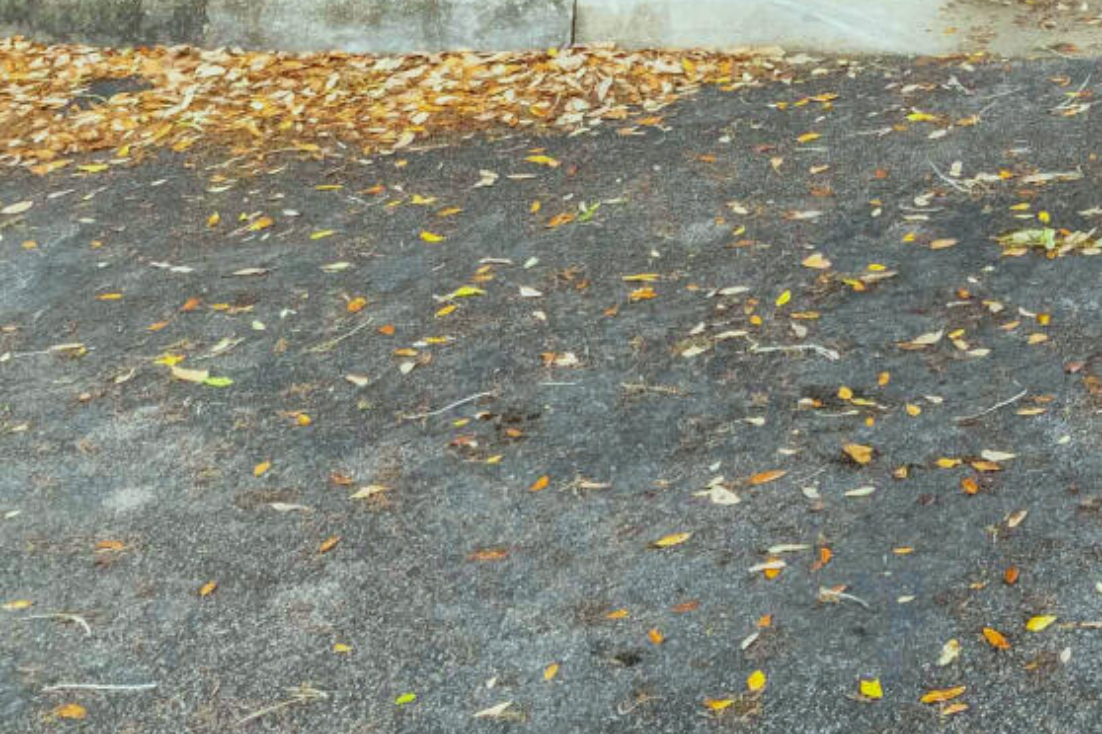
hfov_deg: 20.6
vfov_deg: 13.7
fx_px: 2632
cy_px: -691
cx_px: 1588
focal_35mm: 86
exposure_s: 1/125
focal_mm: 16
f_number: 11
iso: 250
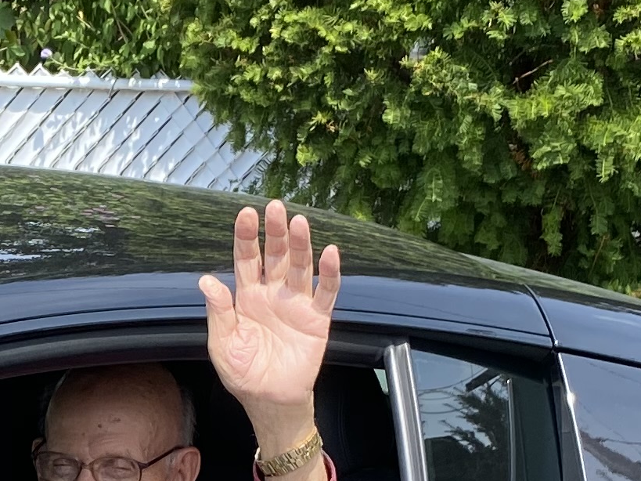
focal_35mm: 128
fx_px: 2370
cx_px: -63
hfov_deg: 15.0
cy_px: 672
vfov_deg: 11.2
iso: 32
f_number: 1.8
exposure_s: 1/839
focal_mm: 4.25
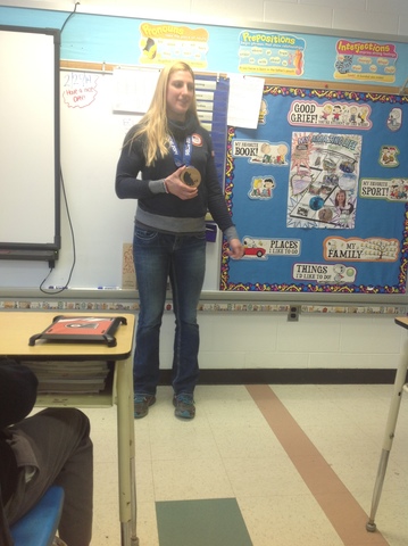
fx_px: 551
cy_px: 273
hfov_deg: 40.6
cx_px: 204
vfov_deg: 52.7
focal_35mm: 35
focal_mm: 4.28
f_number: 2.4
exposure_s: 1/17
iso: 50
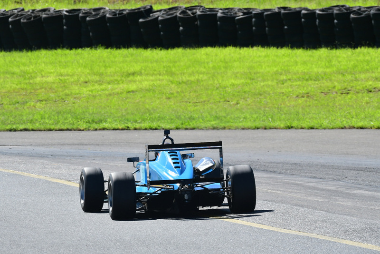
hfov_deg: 3.6
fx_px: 6019
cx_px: 190
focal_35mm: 570
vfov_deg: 2.4
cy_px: 127
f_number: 11
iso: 400
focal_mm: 380
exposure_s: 1/400
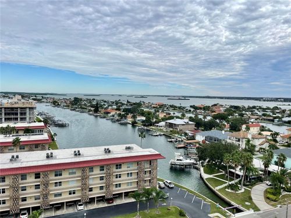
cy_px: 109
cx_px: 146
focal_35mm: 26
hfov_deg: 67.3
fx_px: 219
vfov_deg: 53.1
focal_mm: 4.2
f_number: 1.6
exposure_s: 1/3040
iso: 32
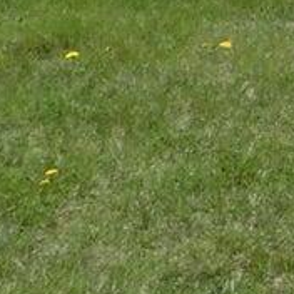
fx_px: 1518
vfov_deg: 10.5
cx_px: 943
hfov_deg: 8.7
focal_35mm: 158
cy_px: -220
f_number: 6
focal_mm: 4
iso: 125
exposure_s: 1/500
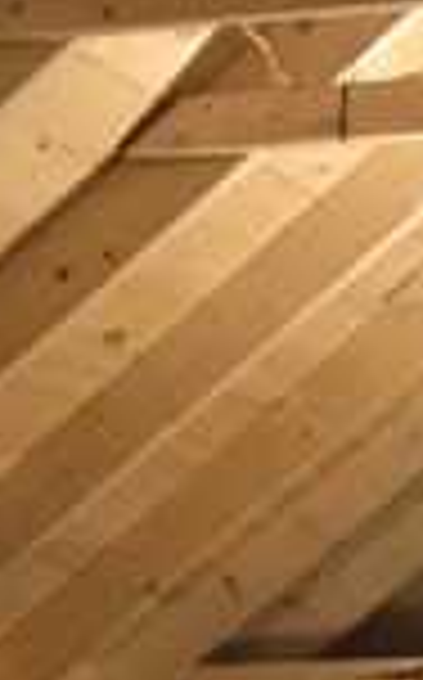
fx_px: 2553
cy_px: 786
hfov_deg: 9.1
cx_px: 742
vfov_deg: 14.7
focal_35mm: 138
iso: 100
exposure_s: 1/15
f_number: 1.8
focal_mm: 3.99
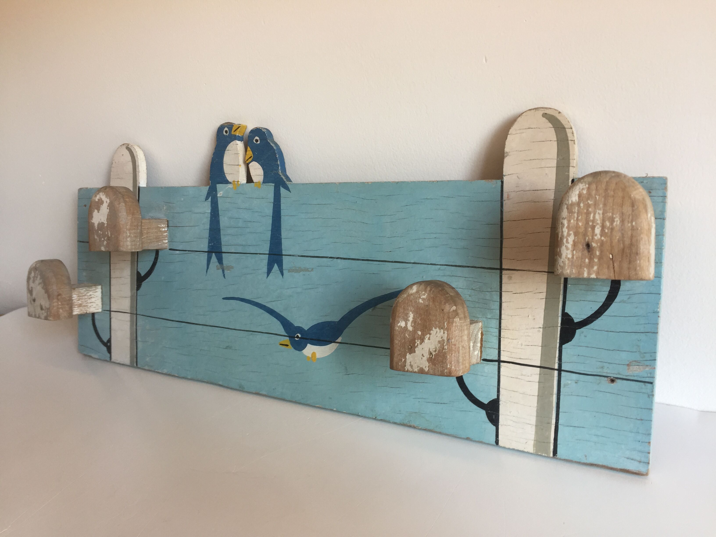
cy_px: 268
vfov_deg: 48.2
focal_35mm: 29
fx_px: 600
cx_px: 358
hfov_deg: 61.7
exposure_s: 1/50
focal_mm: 4.15
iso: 32
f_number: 2.2
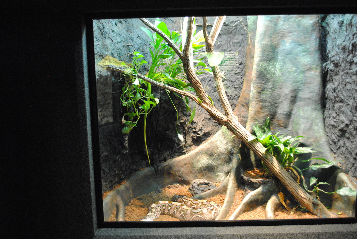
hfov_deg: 49.5
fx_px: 387
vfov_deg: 34.3
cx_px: 178
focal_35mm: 39
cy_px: 120
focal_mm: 26
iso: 1600
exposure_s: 1/15
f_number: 4.2
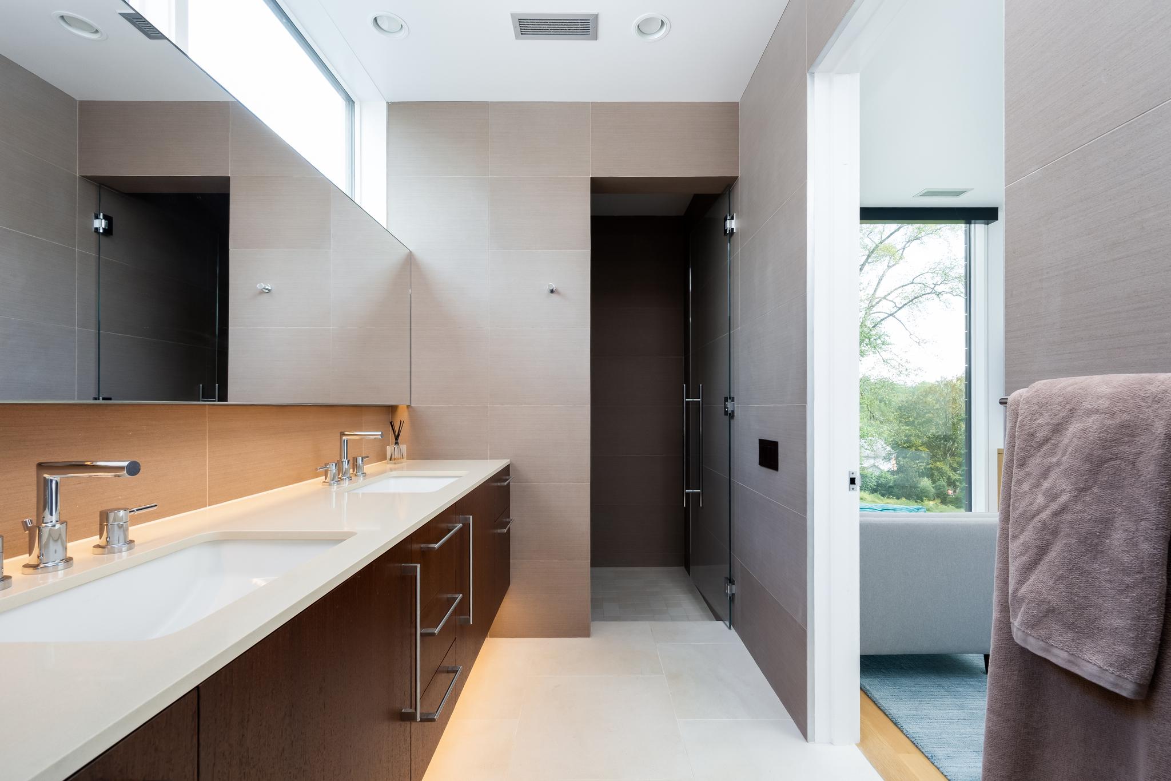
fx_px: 488
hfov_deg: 100.4
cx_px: 586
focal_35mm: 15
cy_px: 390
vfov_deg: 77.3
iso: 800
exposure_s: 1/50
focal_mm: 15
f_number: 14
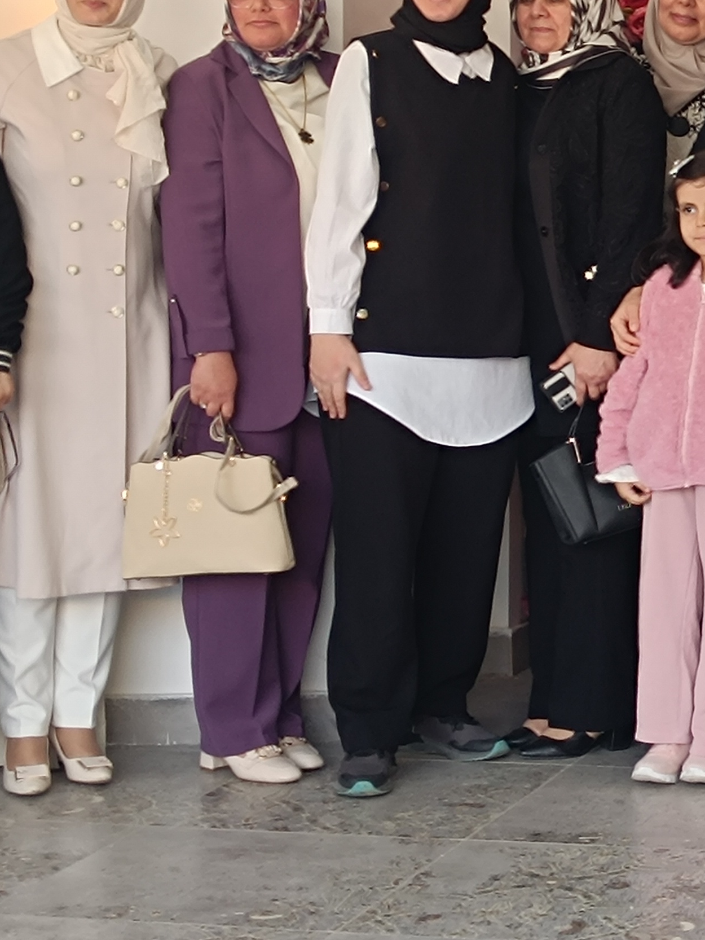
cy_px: 198
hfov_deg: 21.5
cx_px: 1004
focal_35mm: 59
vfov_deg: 31.9
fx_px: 1602
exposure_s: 1/101
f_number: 1.88
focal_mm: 5.59
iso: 157
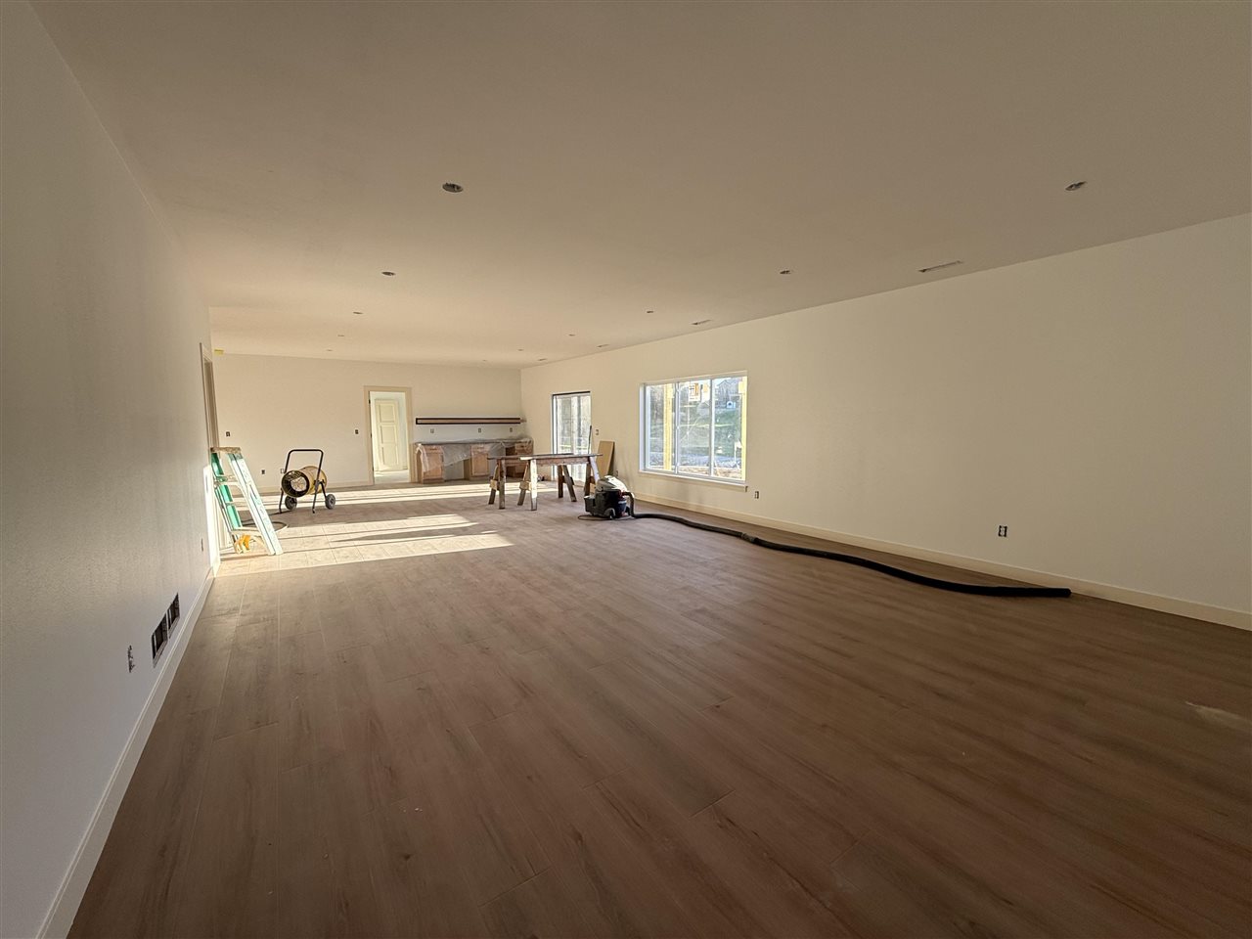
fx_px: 506
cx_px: 626
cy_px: 470
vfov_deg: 85.7
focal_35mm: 14
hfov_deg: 102.1
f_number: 2.2
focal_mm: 2.22
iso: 50
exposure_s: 1/152
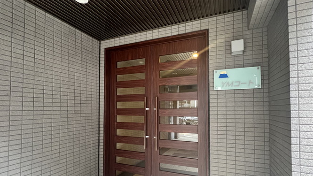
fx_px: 141
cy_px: 105
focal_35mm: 17
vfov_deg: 63.4
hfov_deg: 95.8
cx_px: 166
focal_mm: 1.57
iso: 640
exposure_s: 1/60
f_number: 1.8
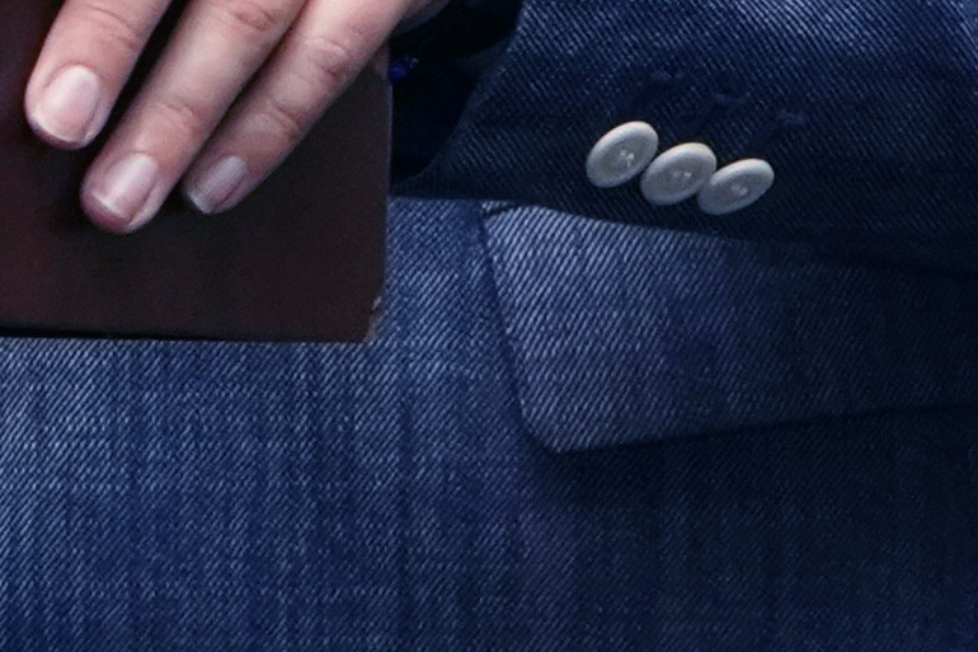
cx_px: -817
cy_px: -913
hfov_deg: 4.2
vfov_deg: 2.8
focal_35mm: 483
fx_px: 13118
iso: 4000
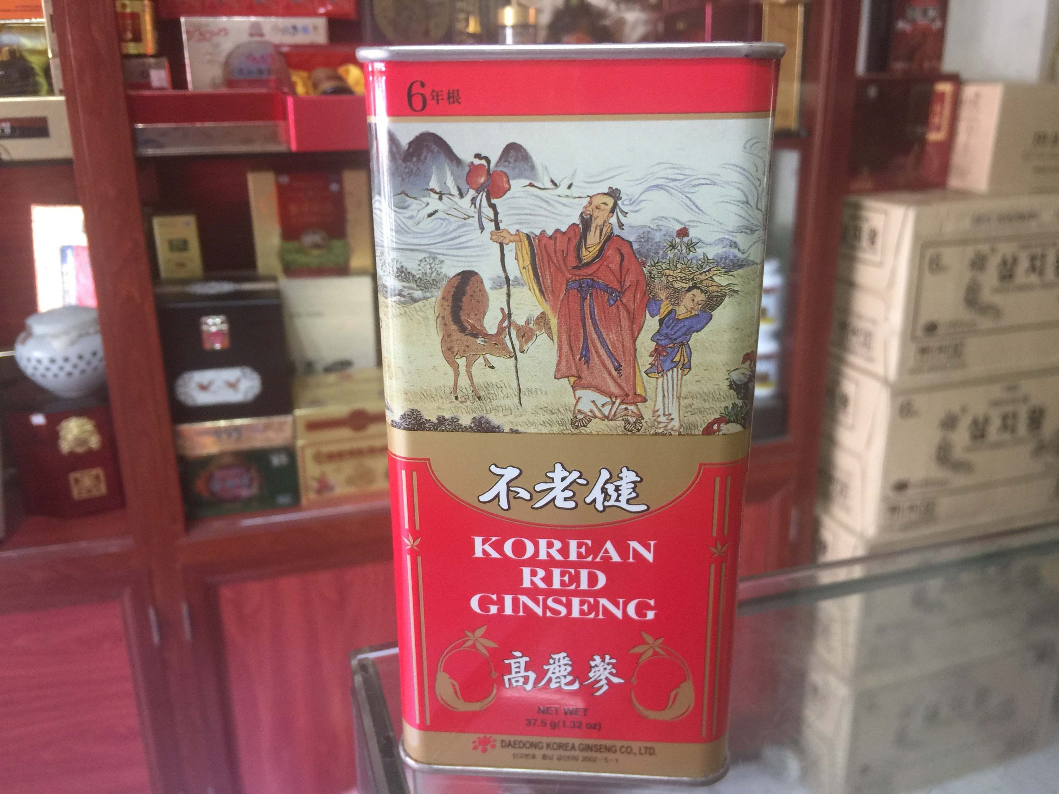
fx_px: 887
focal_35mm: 29
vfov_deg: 48.2
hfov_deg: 61.7
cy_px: 397
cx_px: 530
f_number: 2.2
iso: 50
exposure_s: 1/17
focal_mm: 4.15
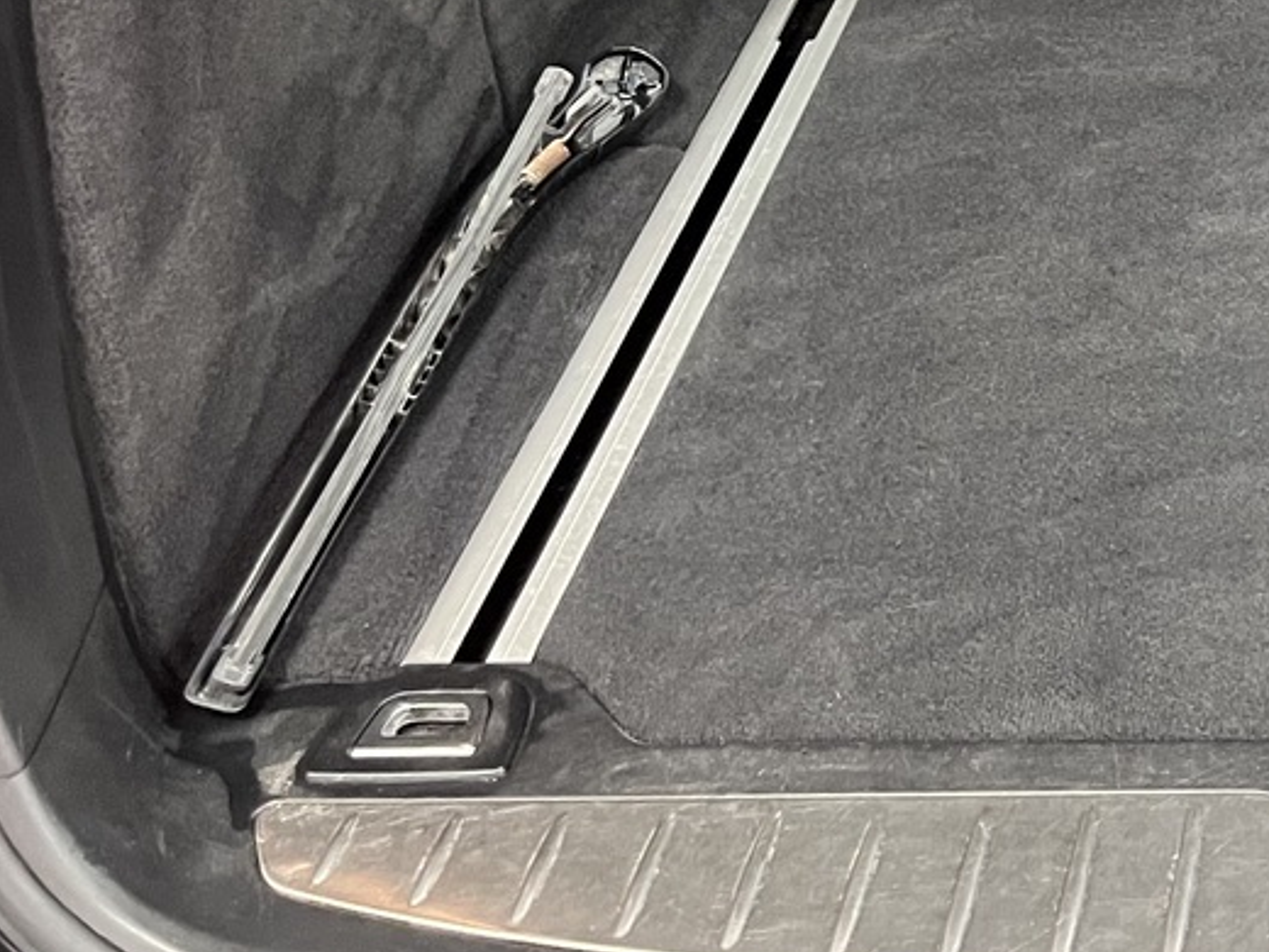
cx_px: 1618
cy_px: -276
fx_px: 2639
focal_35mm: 72
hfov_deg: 24.0
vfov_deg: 19.0
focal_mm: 5.1
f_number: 1.6
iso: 640
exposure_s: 1/40
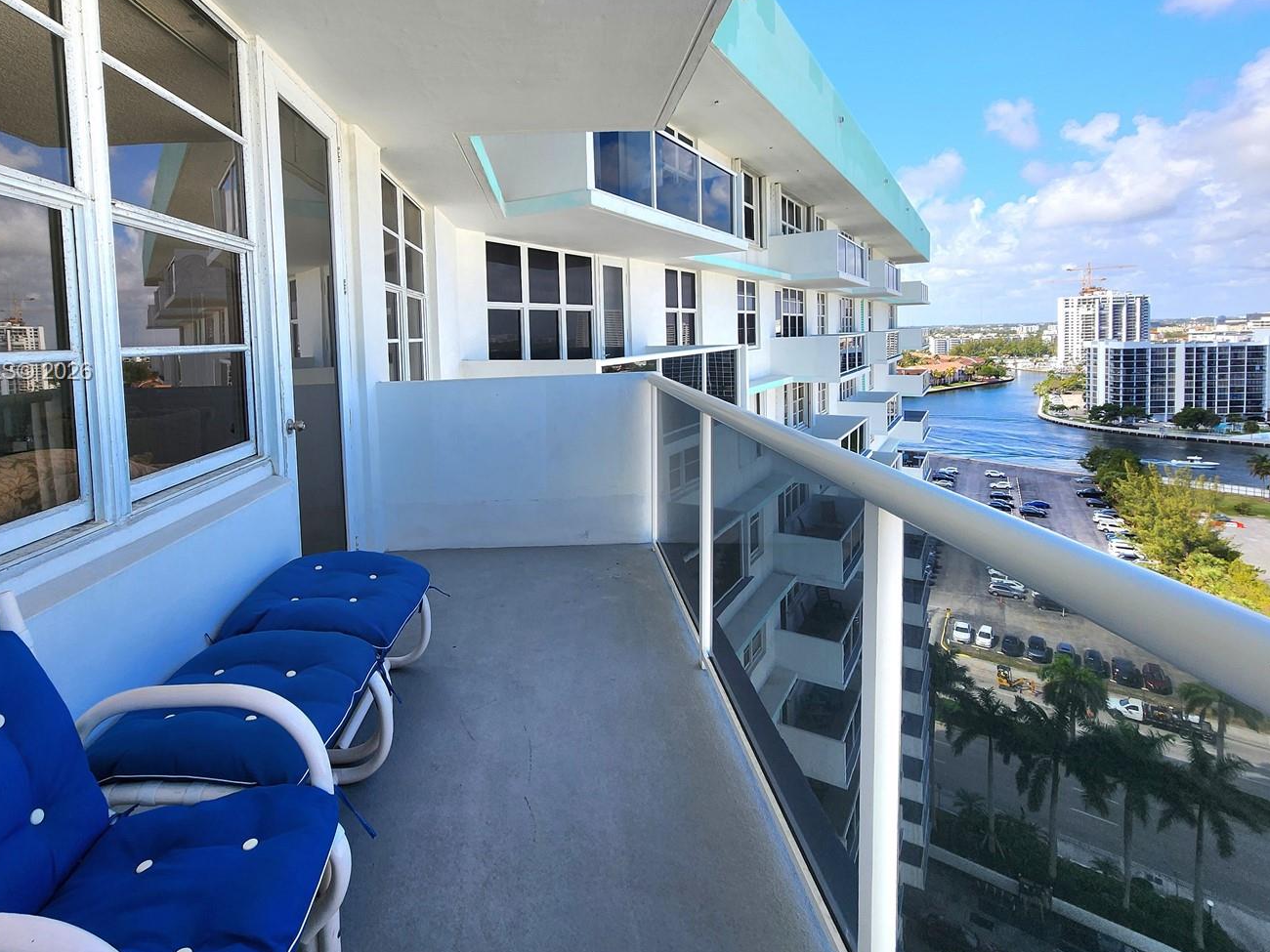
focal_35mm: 16
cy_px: 373
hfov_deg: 94.2
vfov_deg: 77.1
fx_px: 587
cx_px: 570
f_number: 2.2
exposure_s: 1/1250
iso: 50
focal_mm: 2.2
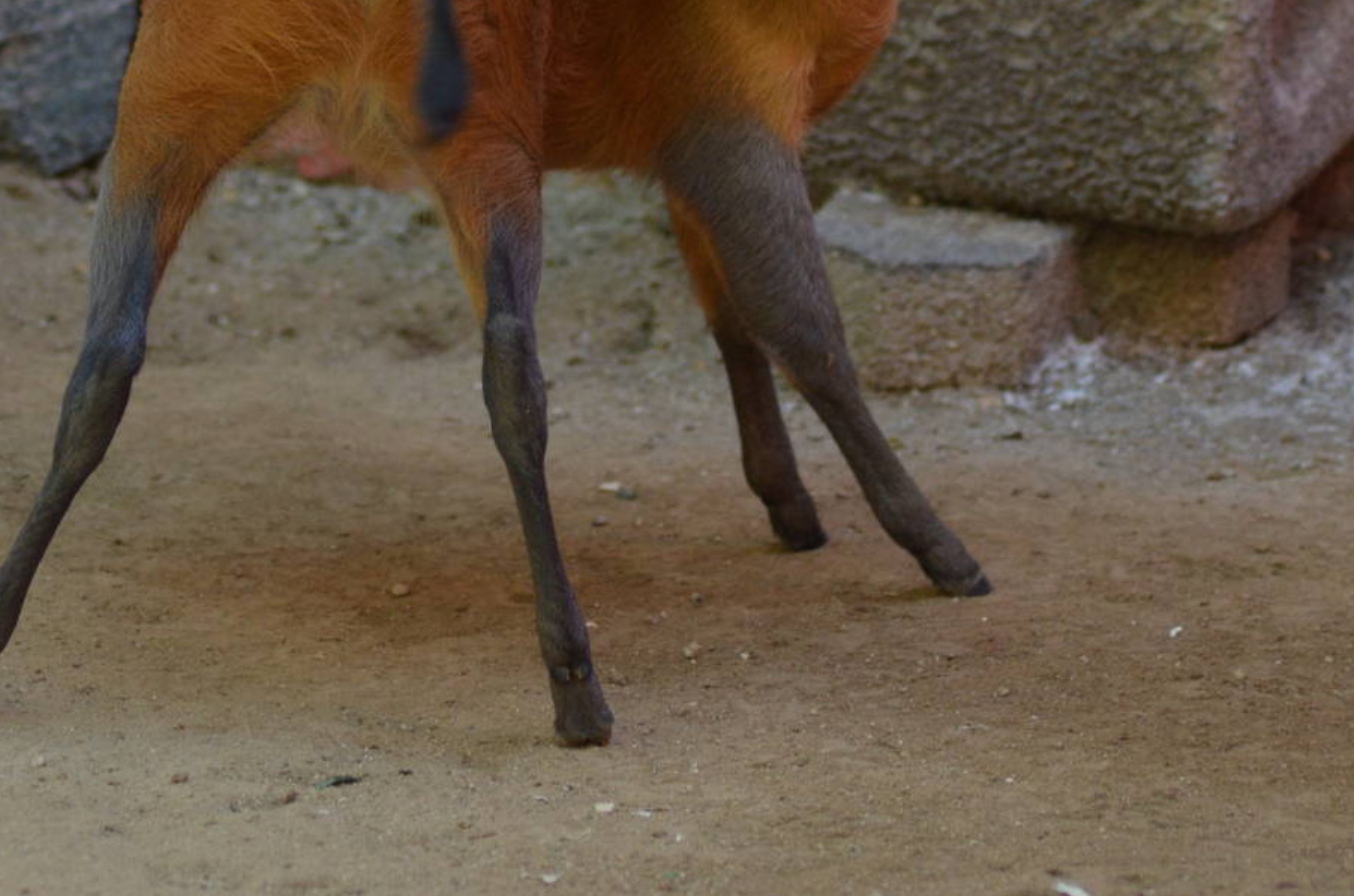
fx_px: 13962
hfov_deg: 5.6
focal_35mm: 372
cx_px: 579
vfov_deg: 3.7
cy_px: 105
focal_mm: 140
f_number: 4.2
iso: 1100
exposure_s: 1/500
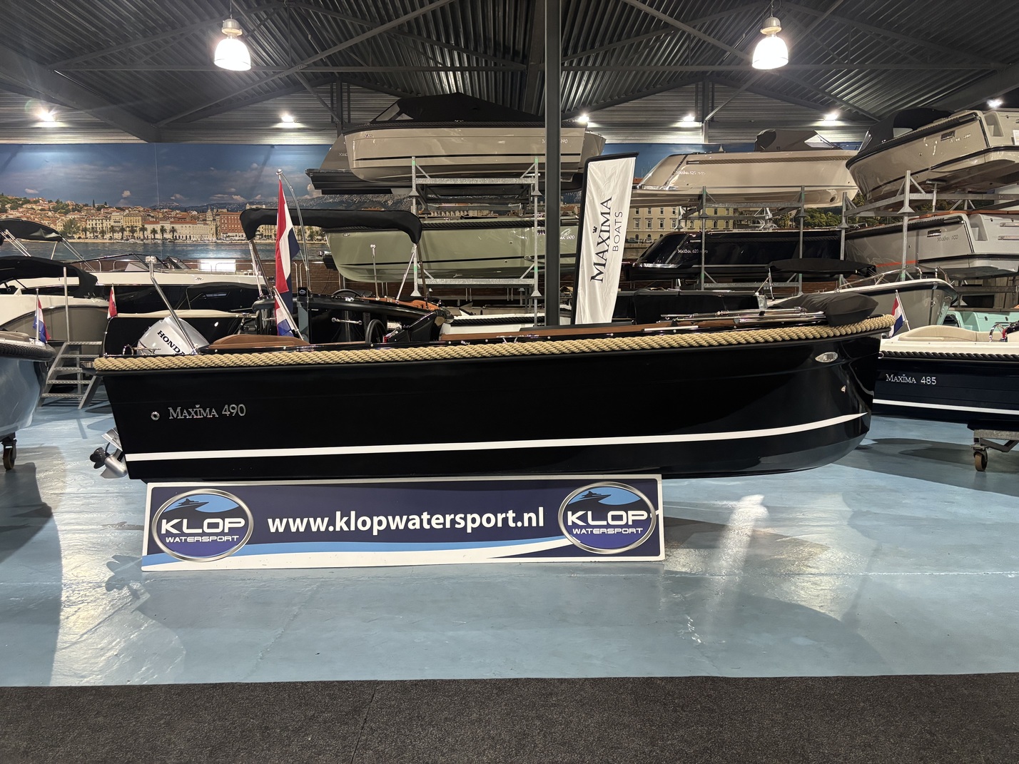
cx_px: 510
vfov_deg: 53.1
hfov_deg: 67.3
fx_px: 765
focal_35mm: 26
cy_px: 382
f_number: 1.6
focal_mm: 5.96
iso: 400
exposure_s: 1/33
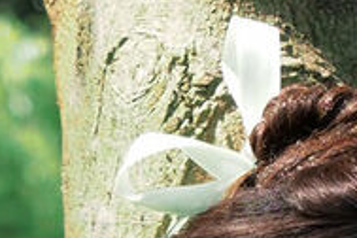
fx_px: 6118
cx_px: 397
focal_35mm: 617
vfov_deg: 2.1
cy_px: 1305
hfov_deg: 3.3
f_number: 3.2
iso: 500
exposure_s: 1/640
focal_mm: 40
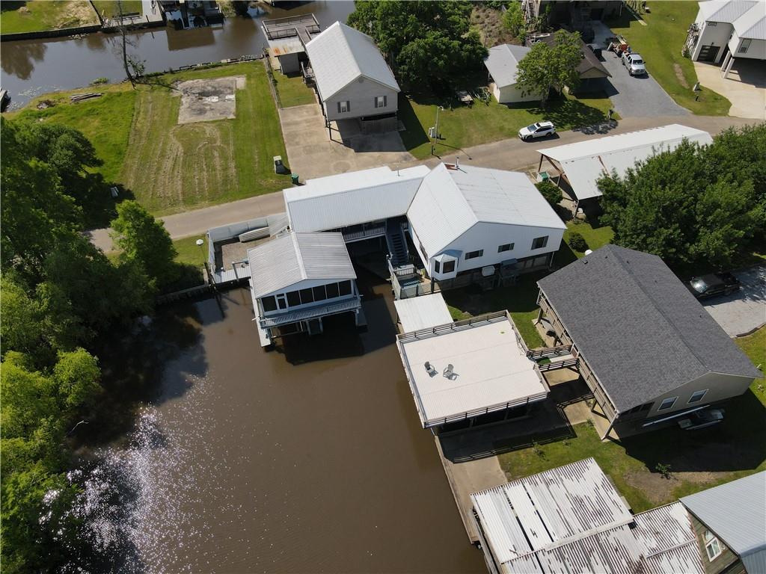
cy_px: 287
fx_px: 531
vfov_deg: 56.8
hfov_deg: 71.6
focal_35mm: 24
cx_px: 383
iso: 100
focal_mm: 4.5
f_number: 2.8
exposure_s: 1/1250
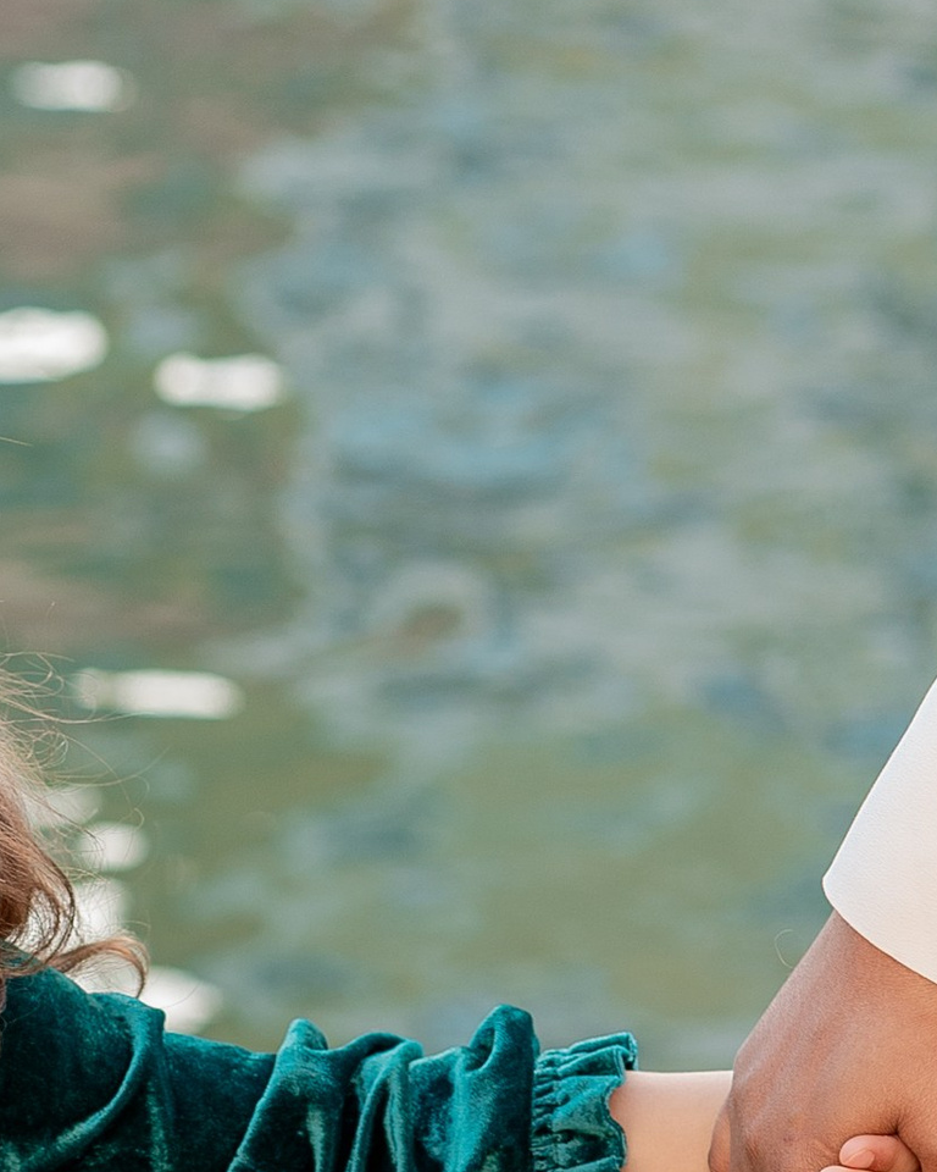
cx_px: -148
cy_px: 1969
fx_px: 6517
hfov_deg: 8.2
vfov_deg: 9.8
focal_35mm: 188
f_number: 3.5
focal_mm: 50
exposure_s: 1/400
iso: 250
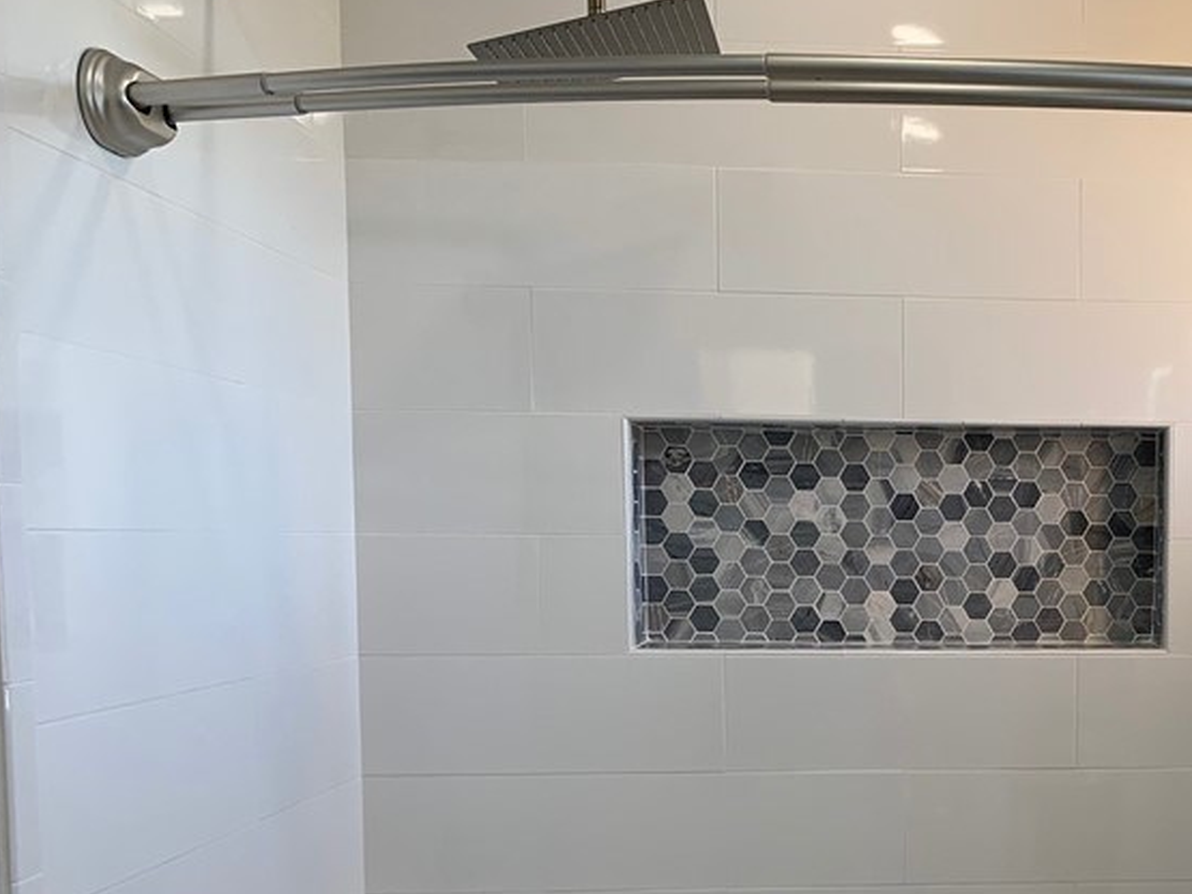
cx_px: 1070
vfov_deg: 29.7
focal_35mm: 48
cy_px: 694
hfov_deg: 37.1
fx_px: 1653
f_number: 1.8
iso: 40
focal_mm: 4.25
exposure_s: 1/120
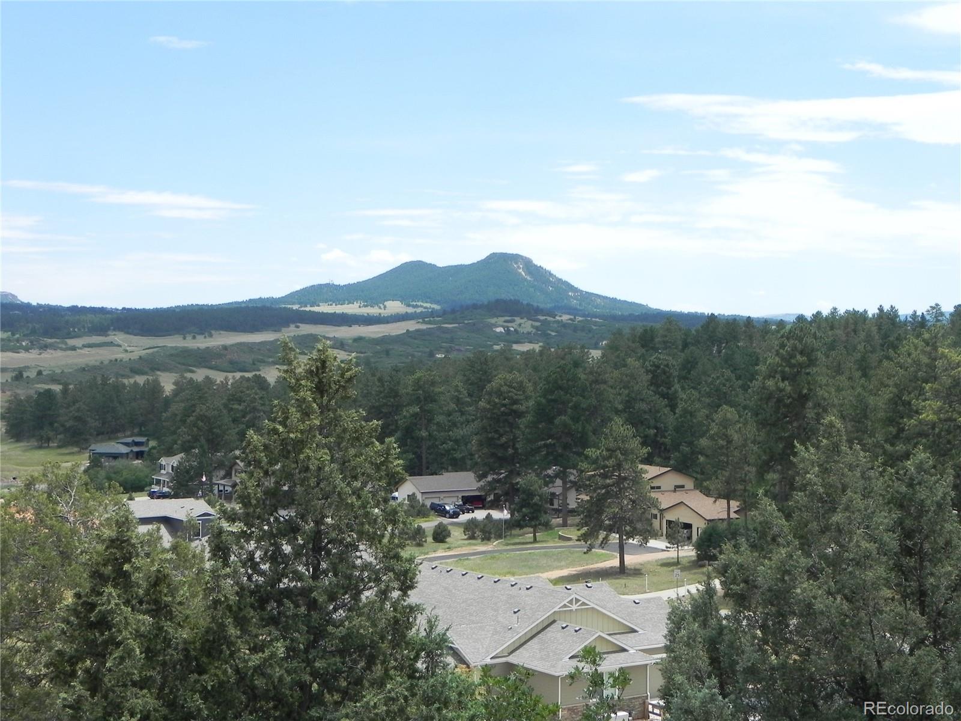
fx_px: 1610
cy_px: 360
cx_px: 480
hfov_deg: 33.2
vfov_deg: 25.2
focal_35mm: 58
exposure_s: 1/324
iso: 160
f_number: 7.1
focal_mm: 10.3
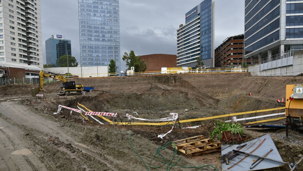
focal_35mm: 26
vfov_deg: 44.2
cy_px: 102
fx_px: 209
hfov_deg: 71.9
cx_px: 154
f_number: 7.1
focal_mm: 16
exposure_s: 1/500
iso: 1250
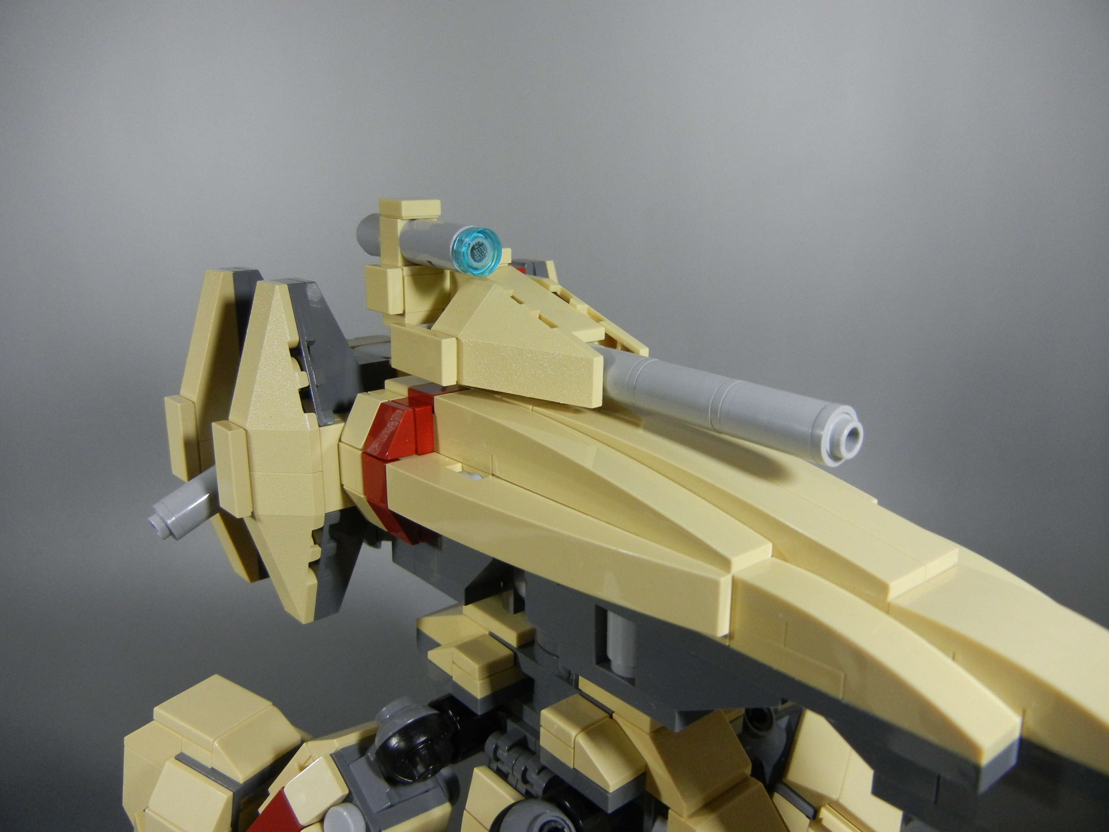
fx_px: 961
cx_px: 554
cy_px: 416
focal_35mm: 30
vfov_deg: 46.8
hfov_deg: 60.0
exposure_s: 1/77.6
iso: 400
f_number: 3.5
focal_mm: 5.4
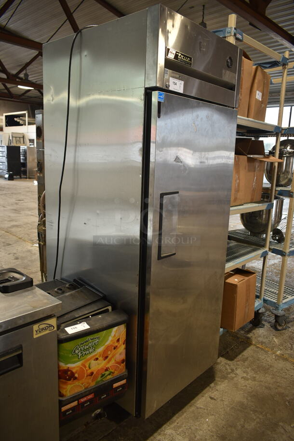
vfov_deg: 67.3
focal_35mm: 27
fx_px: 330
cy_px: 220
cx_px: 147
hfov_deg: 48.0
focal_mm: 18
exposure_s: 1/30
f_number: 3.5
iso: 320
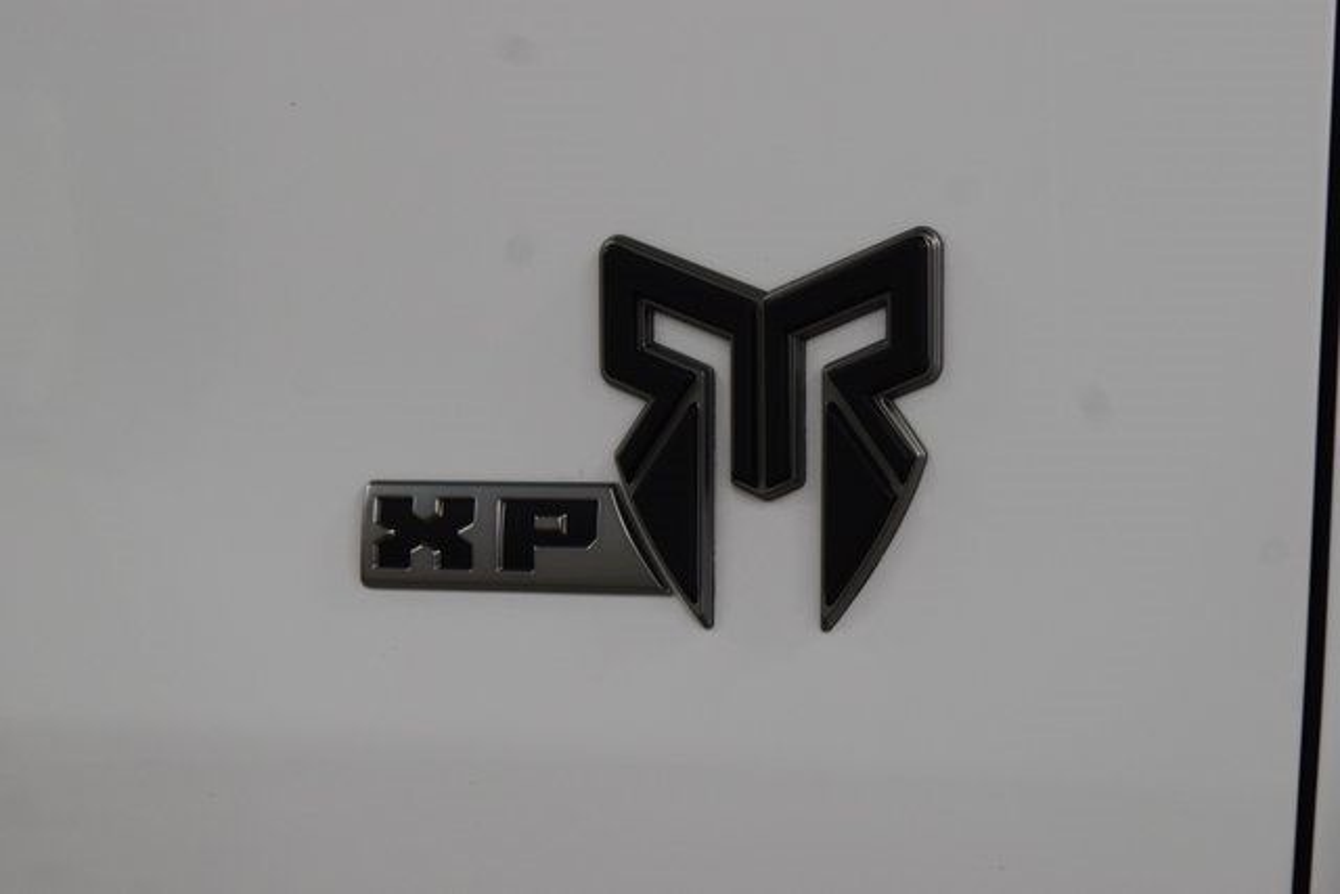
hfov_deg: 19.5
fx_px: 3909
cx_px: 670
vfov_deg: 13.0
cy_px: 447
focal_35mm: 105
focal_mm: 70
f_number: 6.3
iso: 1600
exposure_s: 1/125
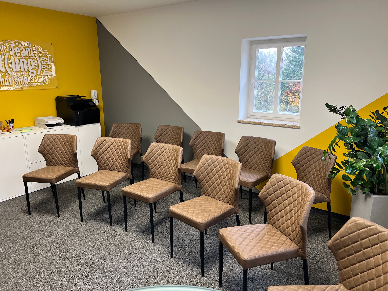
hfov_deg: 67.3
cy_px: 146
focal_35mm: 26
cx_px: 194
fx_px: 291
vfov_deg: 53.1
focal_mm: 5.7
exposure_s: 1/100
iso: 80
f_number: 1.5
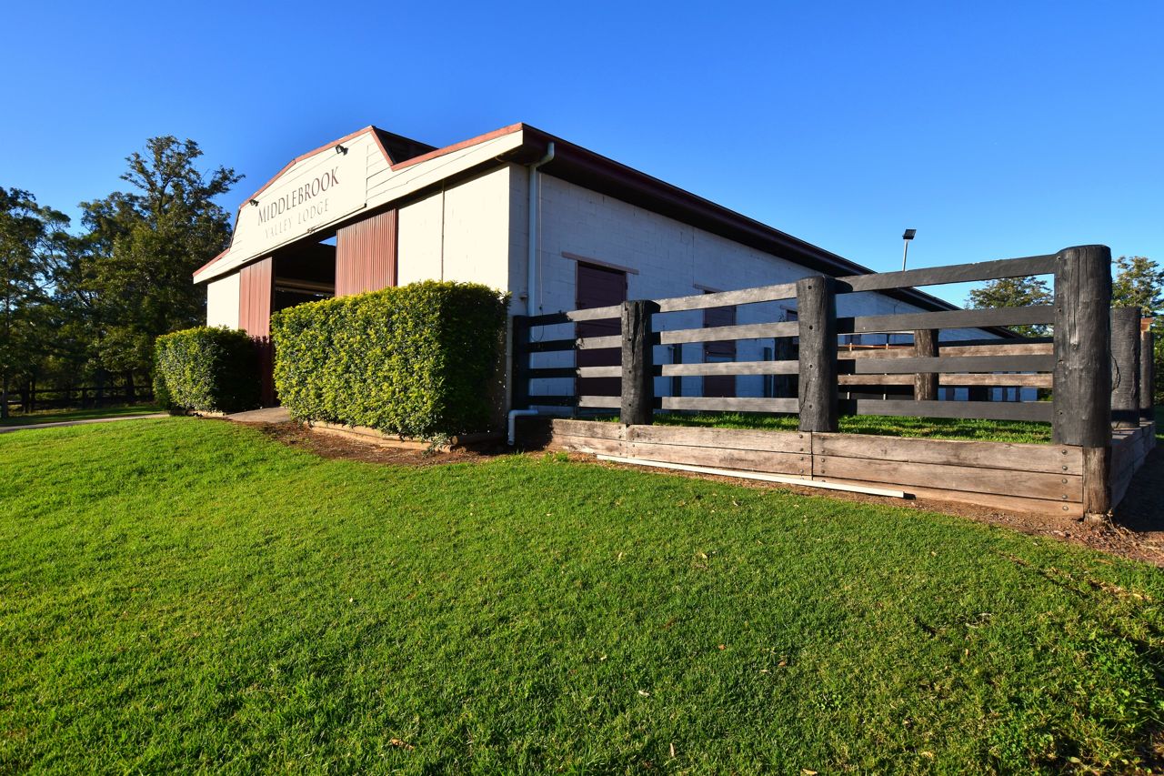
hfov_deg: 85.4
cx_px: 582
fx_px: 630
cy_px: 388
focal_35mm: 20
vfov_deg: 63.2
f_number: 9
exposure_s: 1/320
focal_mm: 13
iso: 200
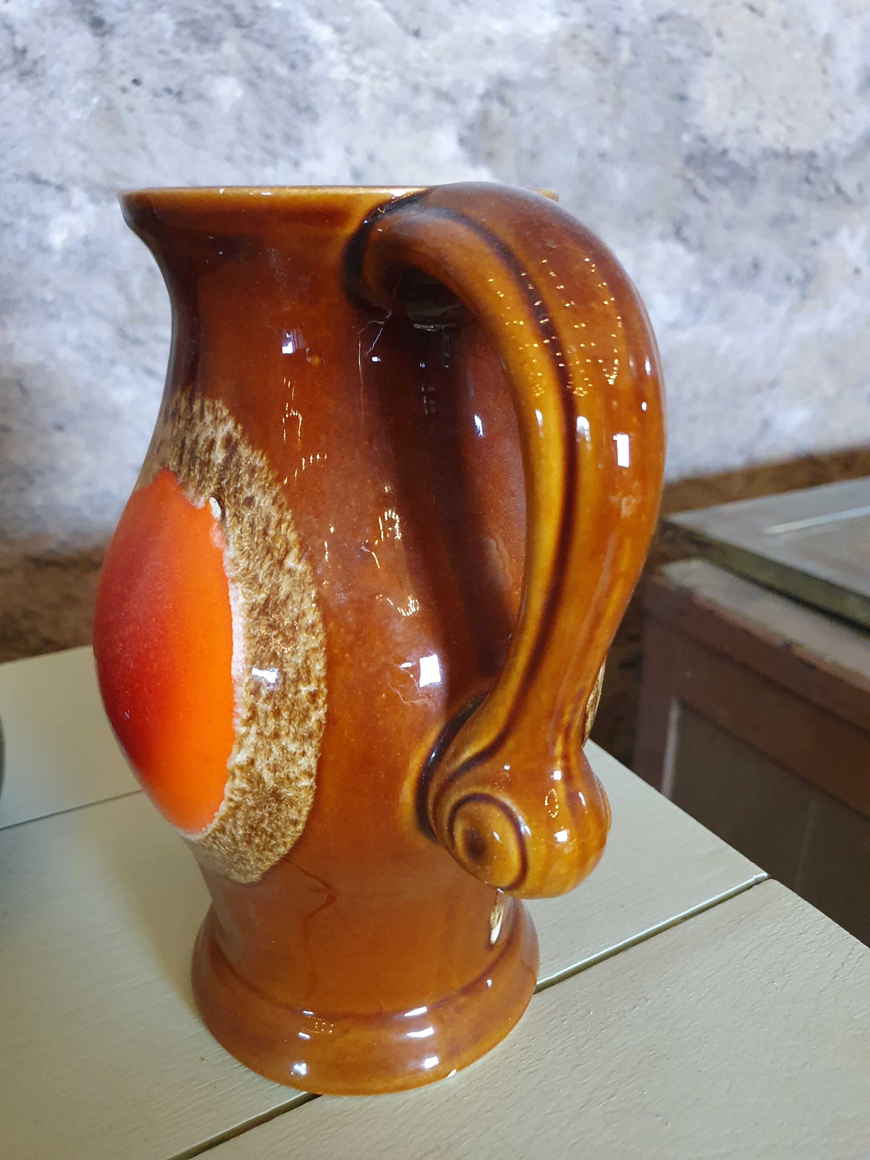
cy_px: 580
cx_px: 435
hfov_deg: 53.1
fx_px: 871
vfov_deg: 67.3
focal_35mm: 26
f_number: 1.5
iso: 640
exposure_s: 1/50
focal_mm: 4.32
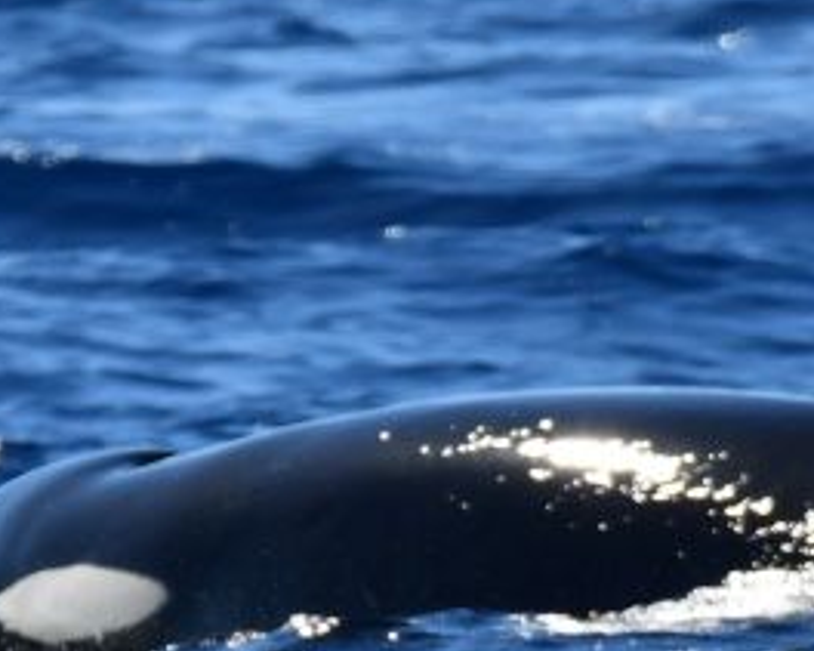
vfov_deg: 0.7
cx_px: 672
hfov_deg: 0.8
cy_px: 97
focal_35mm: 2348
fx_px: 56545
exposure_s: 1/2000
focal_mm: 550
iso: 400
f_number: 8
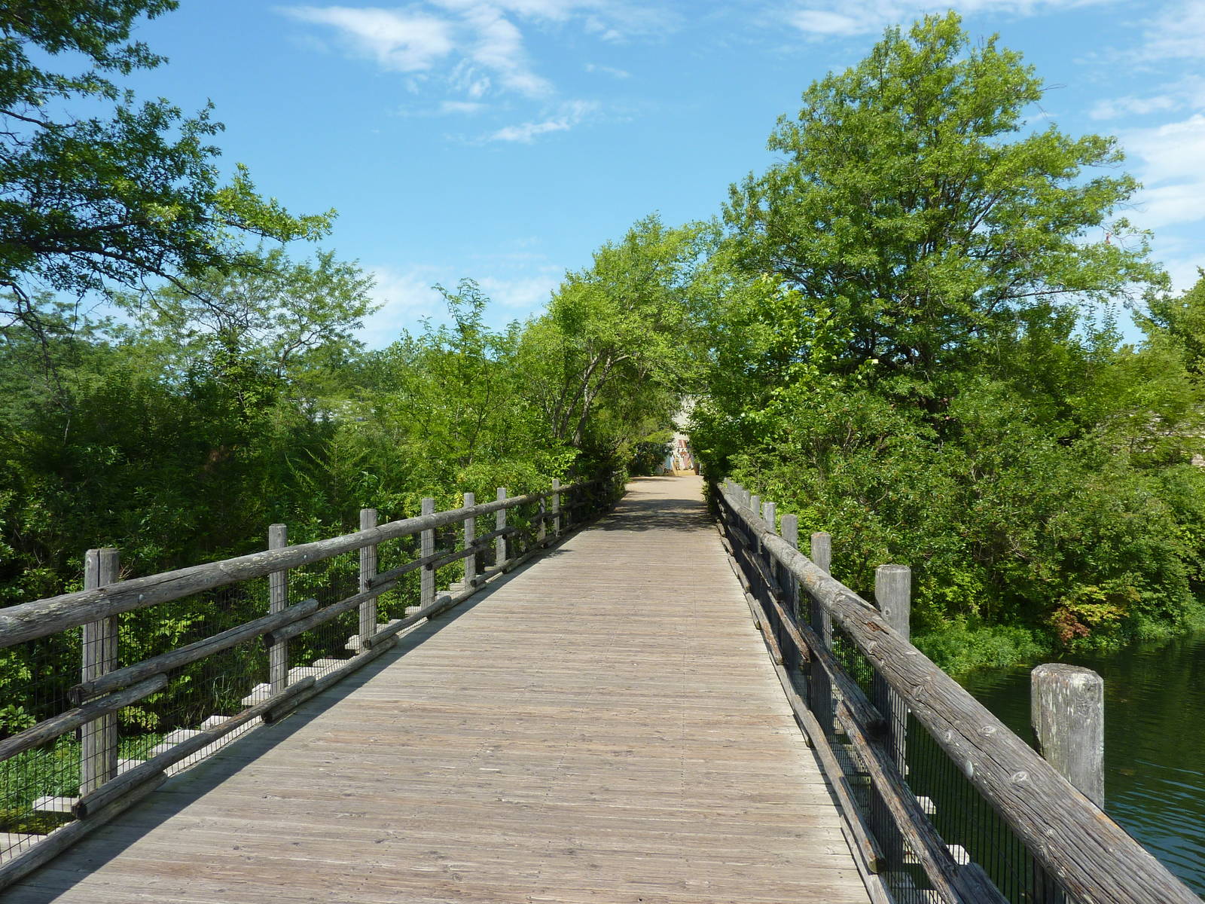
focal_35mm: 25
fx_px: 870
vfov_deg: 54.9
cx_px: 602
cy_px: 452
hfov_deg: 69.4
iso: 80
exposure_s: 1/640
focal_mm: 4.1
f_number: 3.5
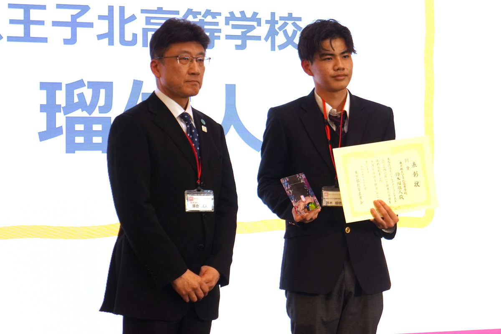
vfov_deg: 16.6
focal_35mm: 82
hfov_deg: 24.6
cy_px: 167
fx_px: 1148
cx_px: 250
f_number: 5.6
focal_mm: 55
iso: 400
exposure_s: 1/100
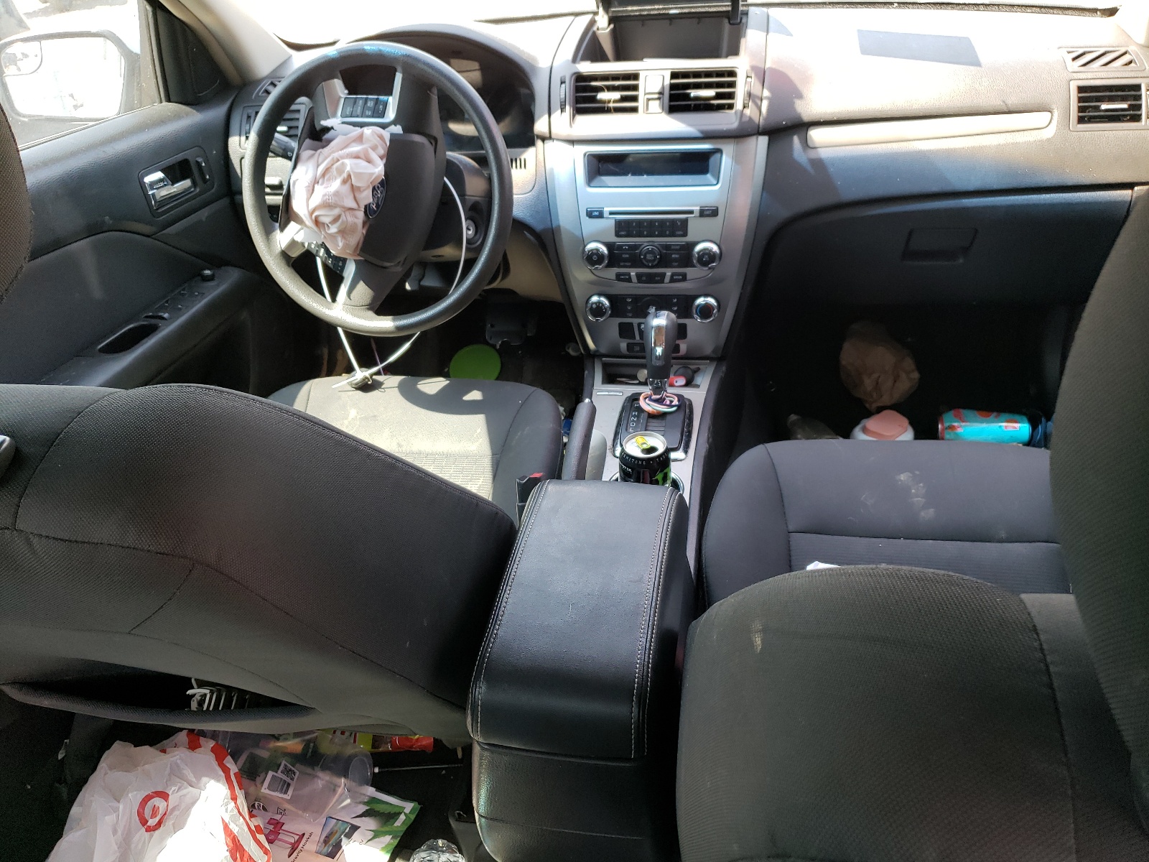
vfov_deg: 53.1
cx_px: 574
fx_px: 863
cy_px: 431
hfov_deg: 67.3
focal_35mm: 26
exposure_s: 1/120
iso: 60
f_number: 1.5
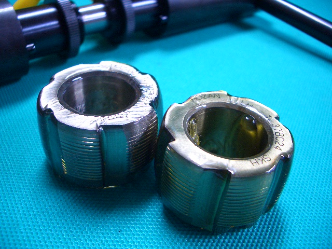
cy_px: 124
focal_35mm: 35
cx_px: 166
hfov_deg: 52.6
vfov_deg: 40.7
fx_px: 336
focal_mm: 5.8
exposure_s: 1/10
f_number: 2.6
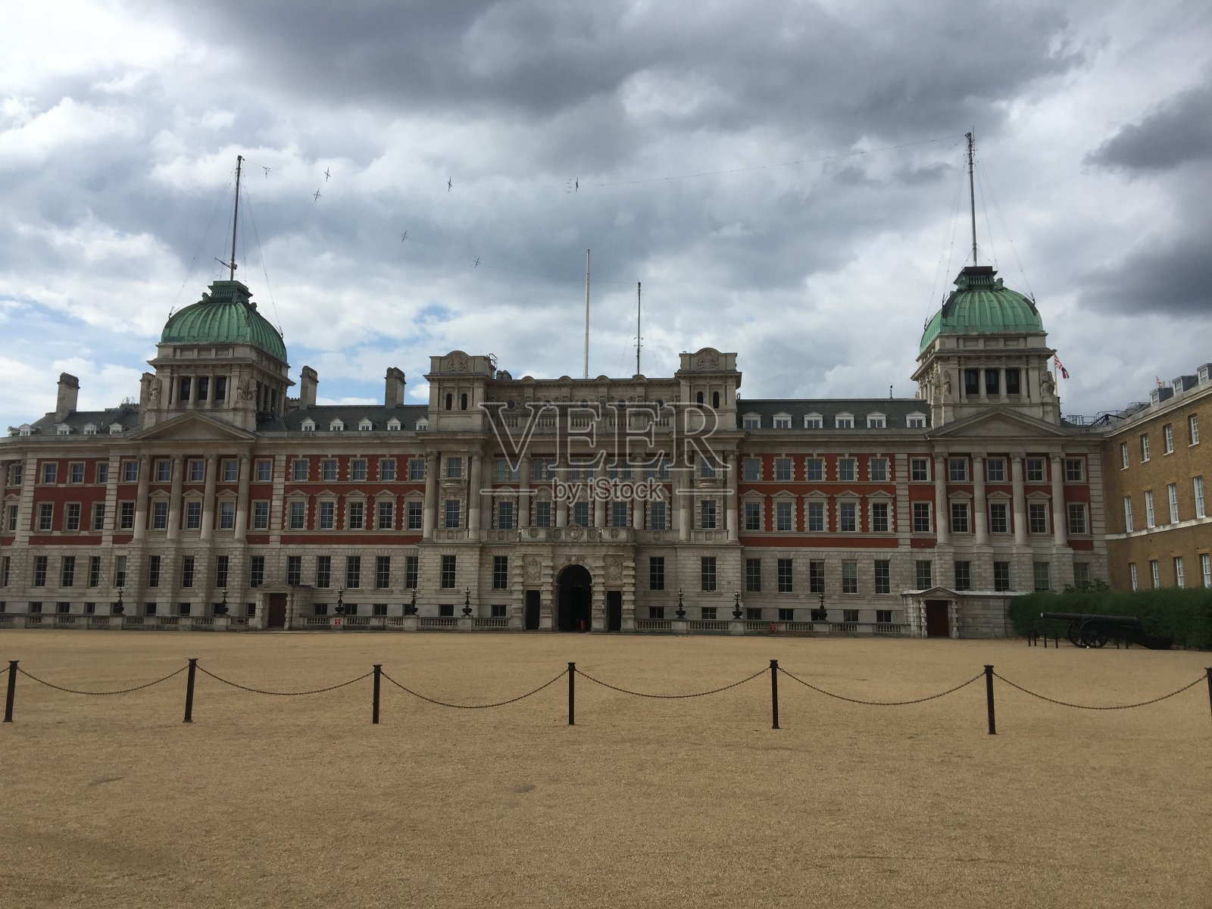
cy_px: 454
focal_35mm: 29
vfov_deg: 48.2
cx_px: 606
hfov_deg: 61.7
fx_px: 1015
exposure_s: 1/2198
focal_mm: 4.15
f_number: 2.2
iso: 32
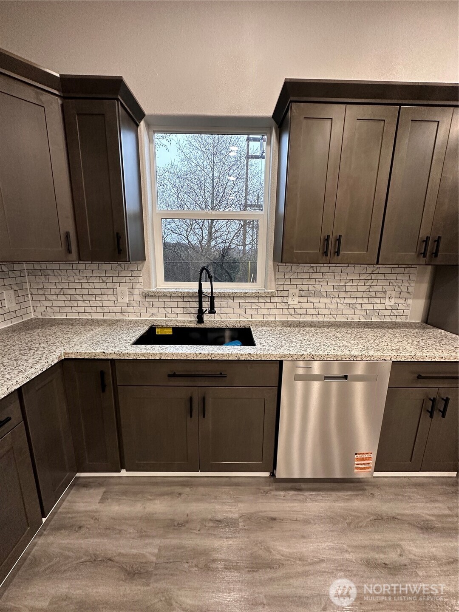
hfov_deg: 85.7
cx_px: 230
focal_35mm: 14
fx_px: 248
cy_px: 306
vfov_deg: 102.1
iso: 320
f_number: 2.2
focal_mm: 2.22
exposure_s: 1/120
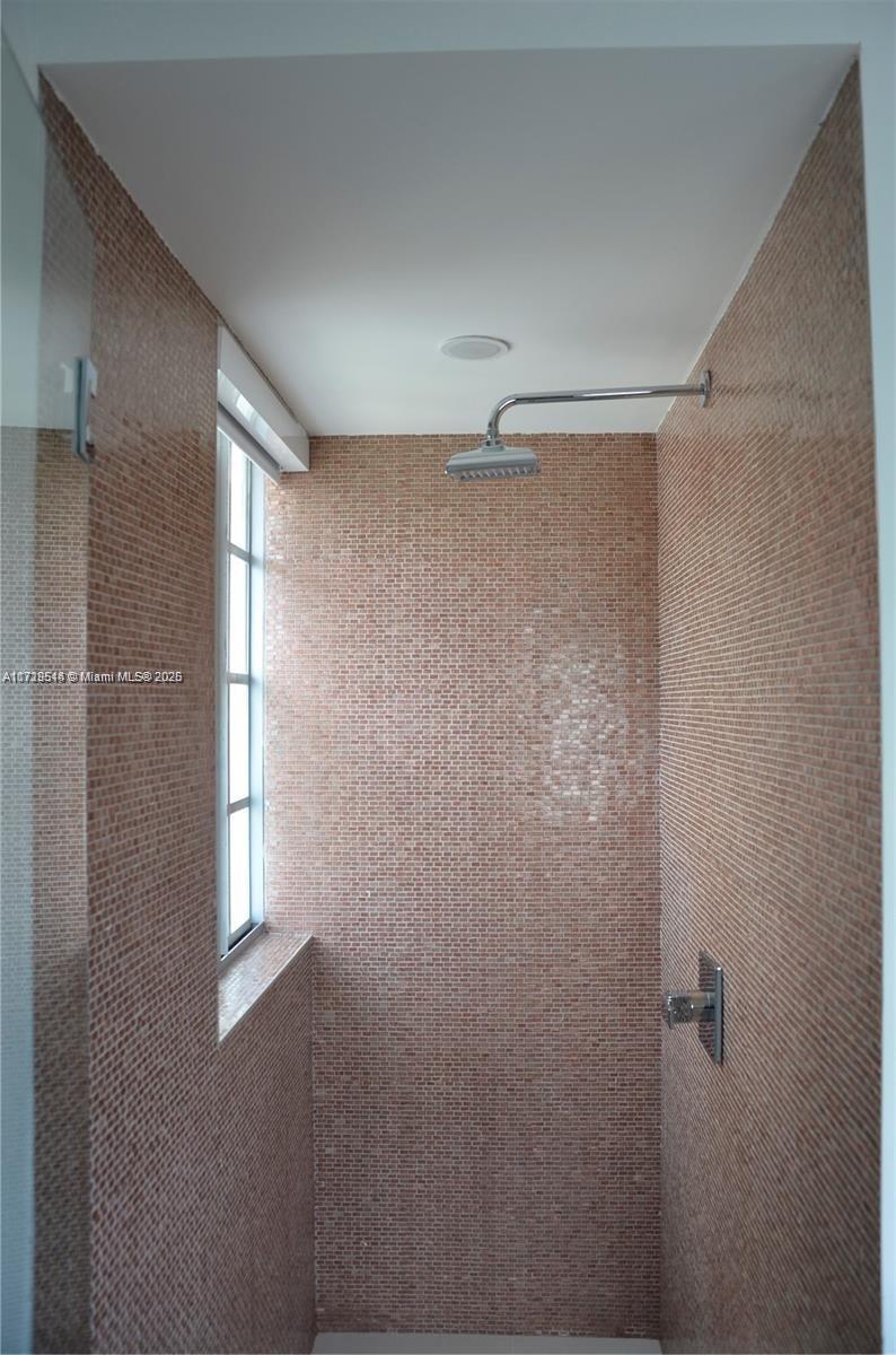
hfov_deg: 47.7
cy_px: 678
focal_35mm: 27
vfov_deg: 67.5
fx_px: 1013
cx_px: 448
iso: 400
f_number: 4
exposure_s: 1/60
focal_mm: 18
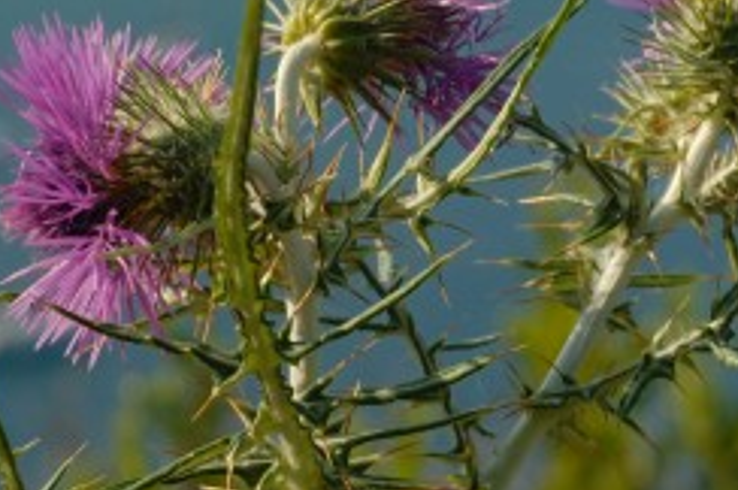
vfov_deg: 4.4
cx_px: 859
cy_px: 212
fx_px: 6347
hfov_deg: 6.6
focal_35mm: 310
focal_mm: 70
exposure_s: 1/250
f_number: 11
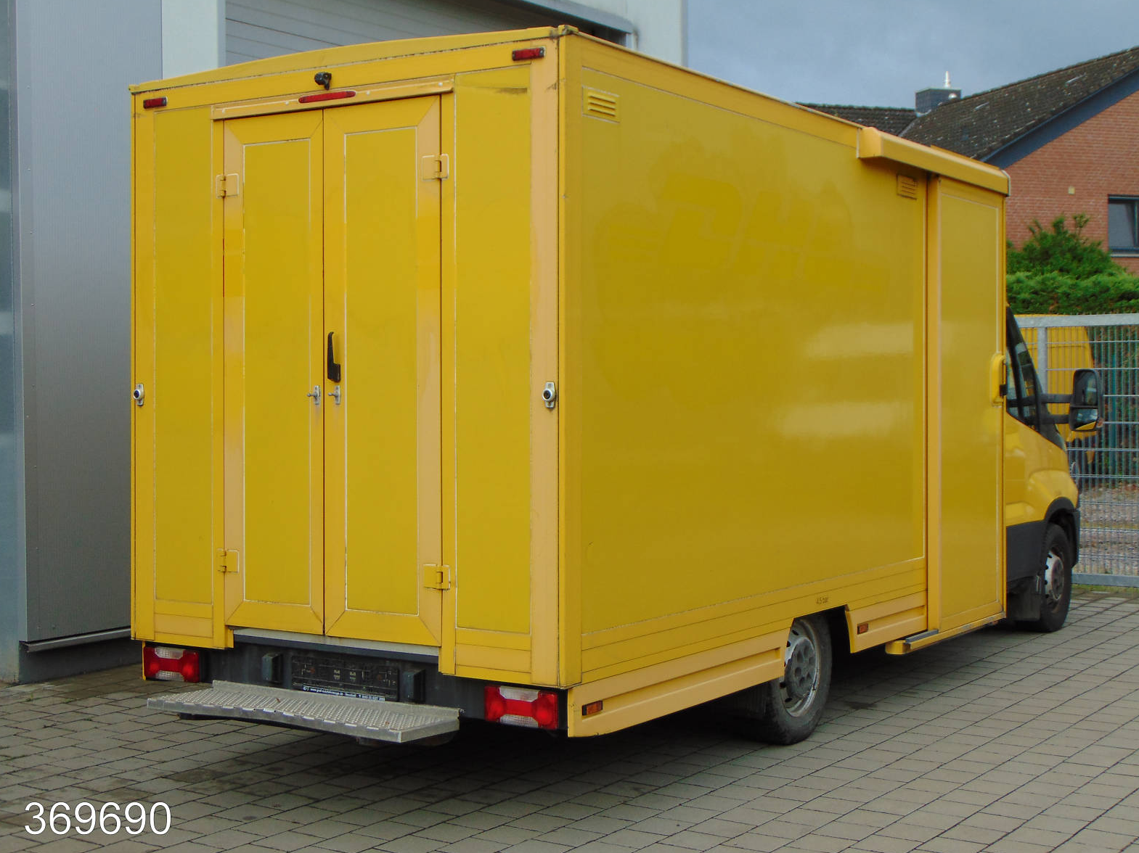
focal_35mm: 51
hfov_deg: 37.5
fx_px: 1678
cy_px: 419
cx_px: 576
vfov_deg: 28.5
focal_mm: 9
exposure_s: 1/400
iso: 80
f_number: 3.5
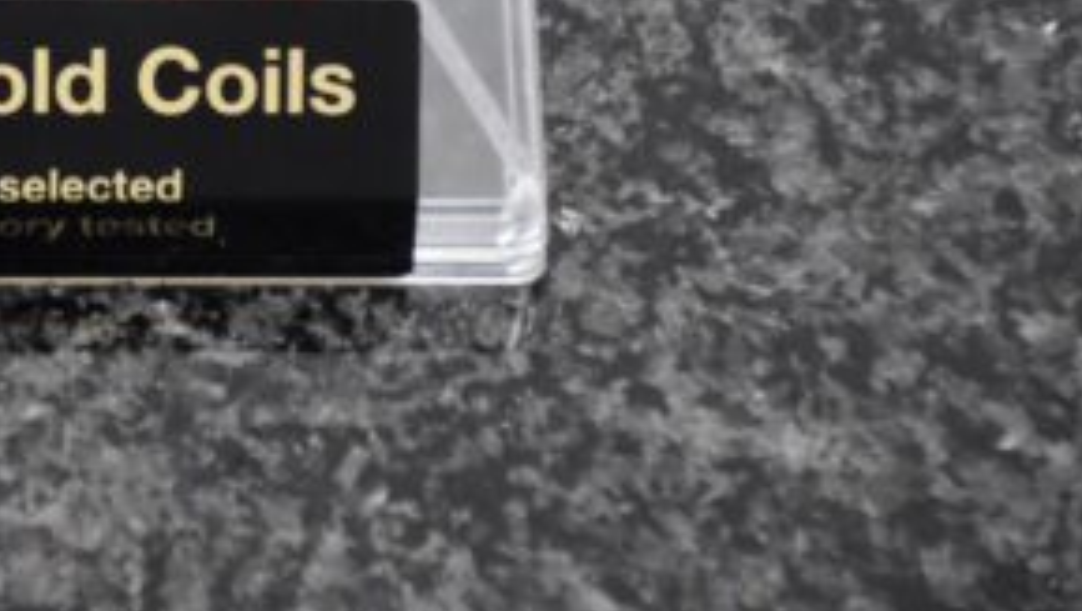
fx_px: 13091
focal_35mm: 456
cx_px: 7
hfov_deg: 4.7
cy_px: -112
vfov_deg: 2.7
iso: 2800
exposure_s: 1/125
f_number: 5.6
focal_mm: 140
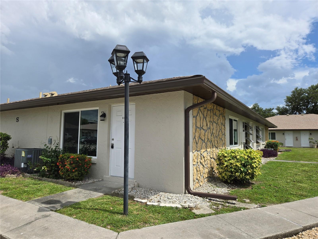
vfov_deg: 58.9
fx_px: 211
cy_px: 120
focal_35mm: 23
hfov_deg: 73.9
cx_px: 159
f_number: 1.8
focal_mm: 5.4
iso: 25
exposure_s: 1/2835
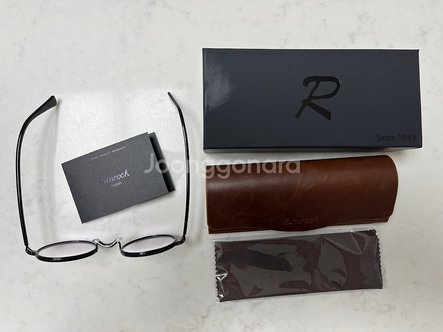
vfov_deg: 53.1
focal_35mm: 26
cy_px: 166
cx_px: 222
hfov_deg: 67.3
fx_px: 333
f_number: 1.6
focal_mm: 5.1
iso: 64
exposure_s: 1/120
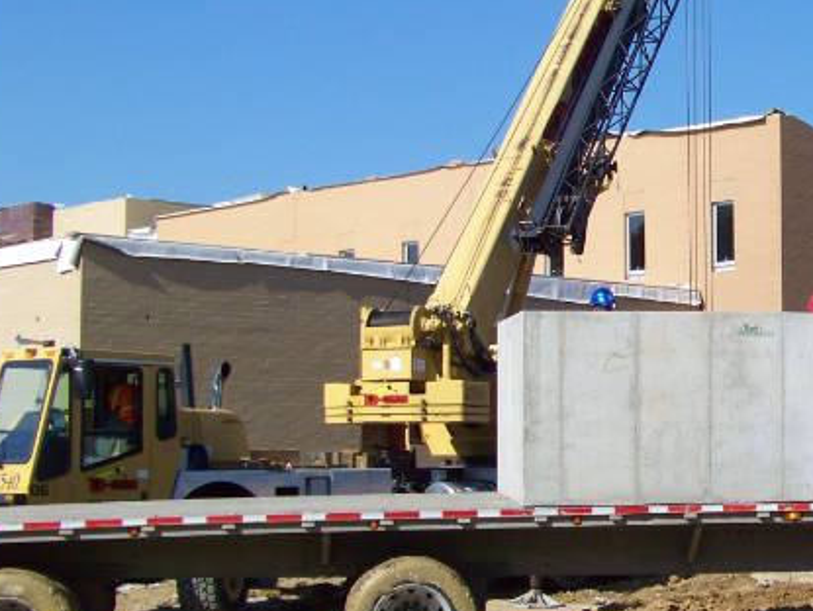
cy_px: 299
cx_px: 852
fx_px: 1834
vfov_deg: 18.9
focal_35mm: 78
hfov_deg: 23.7
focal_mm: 5.8
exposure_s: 1/640
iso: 64
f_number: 4
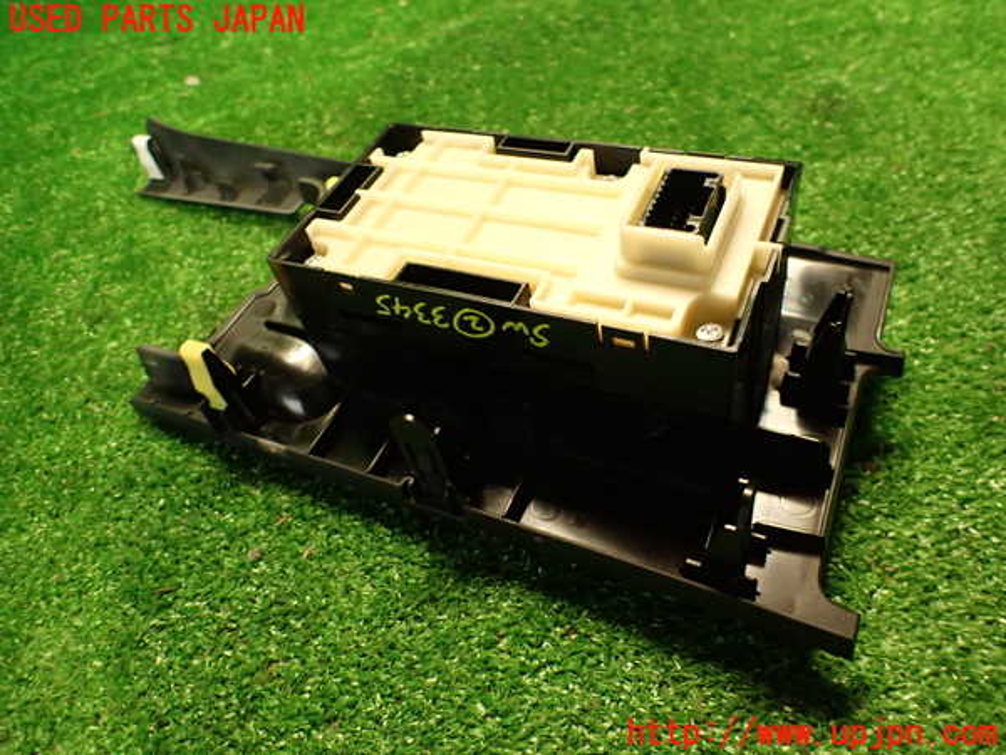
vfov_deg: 54.9
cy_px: 378
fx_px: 727
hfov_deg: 69.4
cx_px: 503
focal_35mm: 25
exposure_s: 1/30
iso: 400
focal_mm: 4.5
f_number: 2
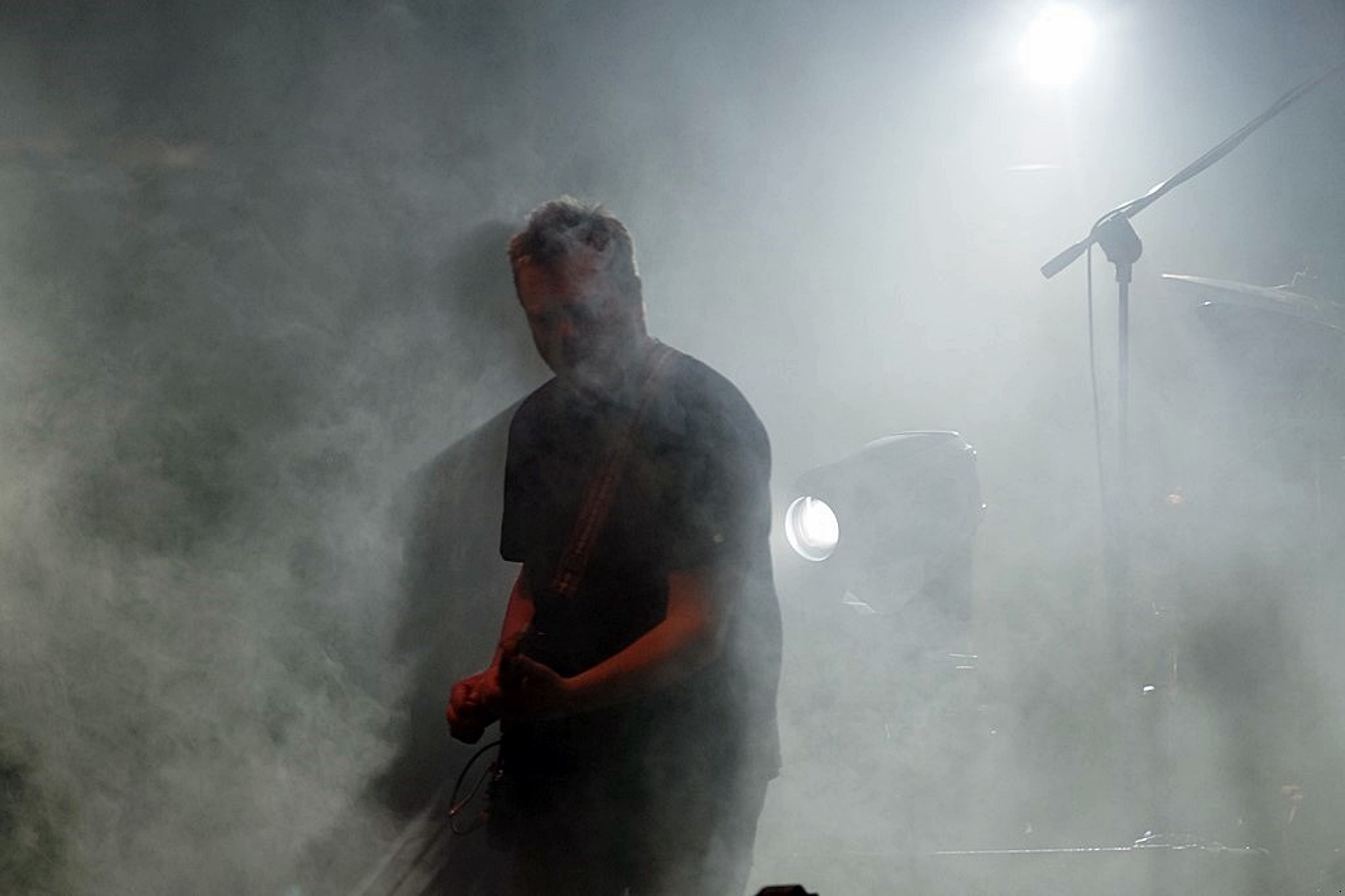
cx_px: 672
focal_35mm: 420
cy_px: 448
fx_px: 15686
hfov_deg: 4.9
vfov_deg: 3.3
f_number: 5.6
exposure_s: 1/125
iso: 500
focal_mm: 280
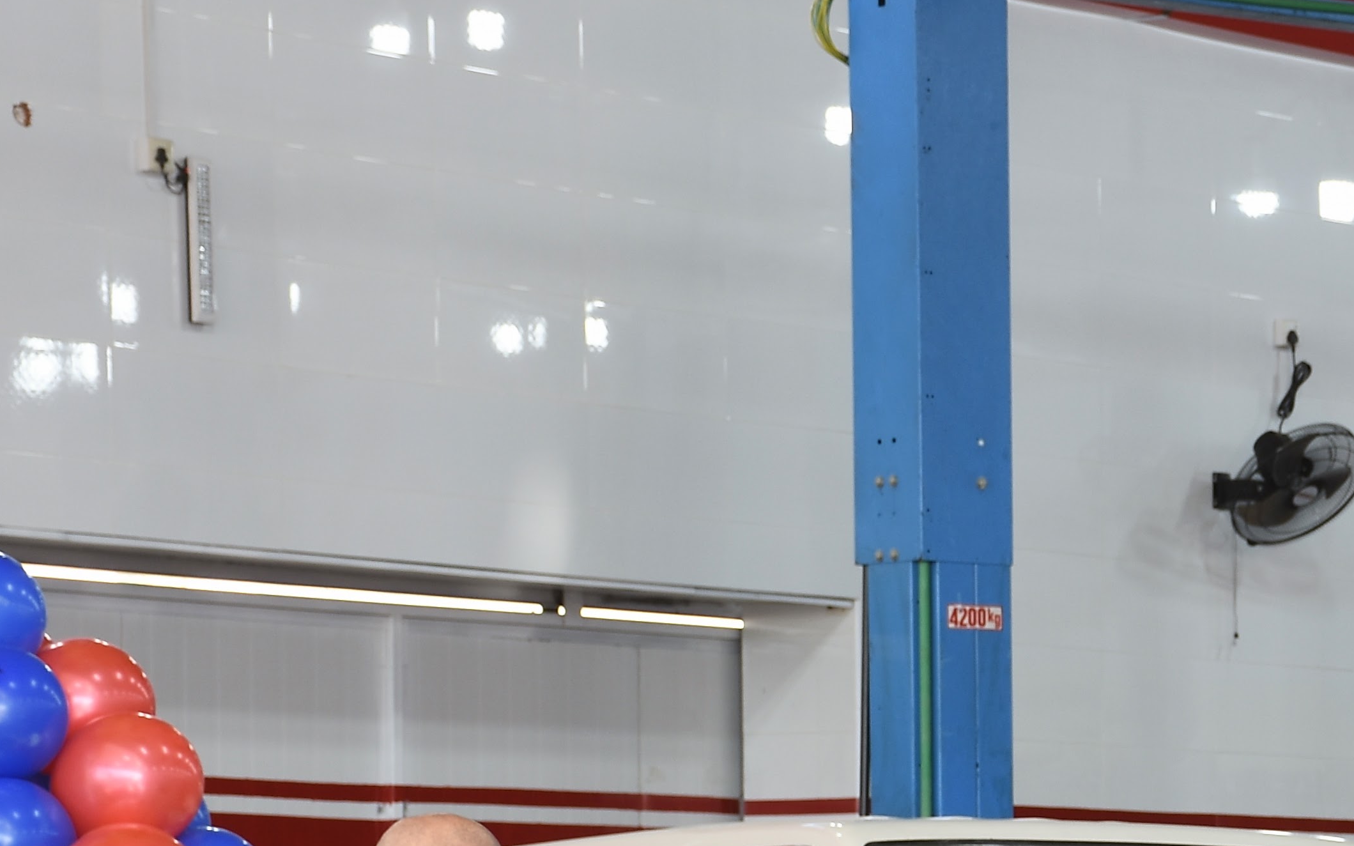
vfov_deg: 6.9
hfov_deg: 10.8
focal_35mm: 189
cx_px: 1830
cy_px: 1104
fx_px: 6989
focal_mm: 45
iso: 100
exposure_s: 1/80
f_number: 4.5
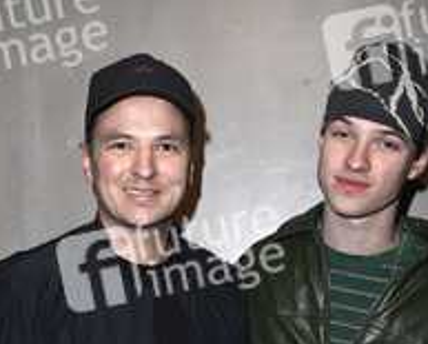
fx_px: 837
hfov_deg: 28.7
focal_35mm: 66
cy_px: 371
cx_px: 235
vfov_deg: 22.0
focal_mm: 34
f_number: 5
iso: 800
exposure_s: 1/125
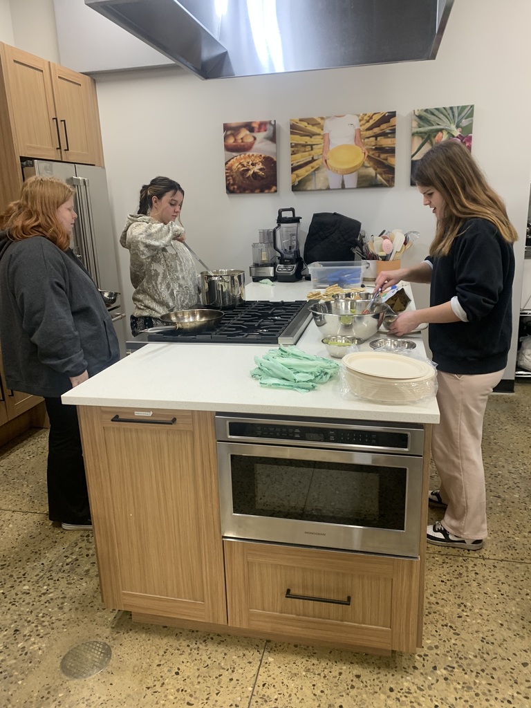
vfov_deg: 67.3
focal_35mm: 26
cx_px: 266
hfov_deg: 53.1
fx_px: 532
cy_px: 354
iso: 100
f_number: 1.8
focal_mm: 4.25
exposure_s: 1/60
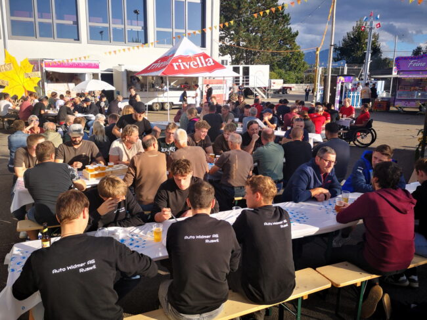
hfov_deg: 65.3
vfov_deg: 51.3
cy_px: 160
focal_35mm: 27
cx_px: 214
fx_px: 333
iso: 50
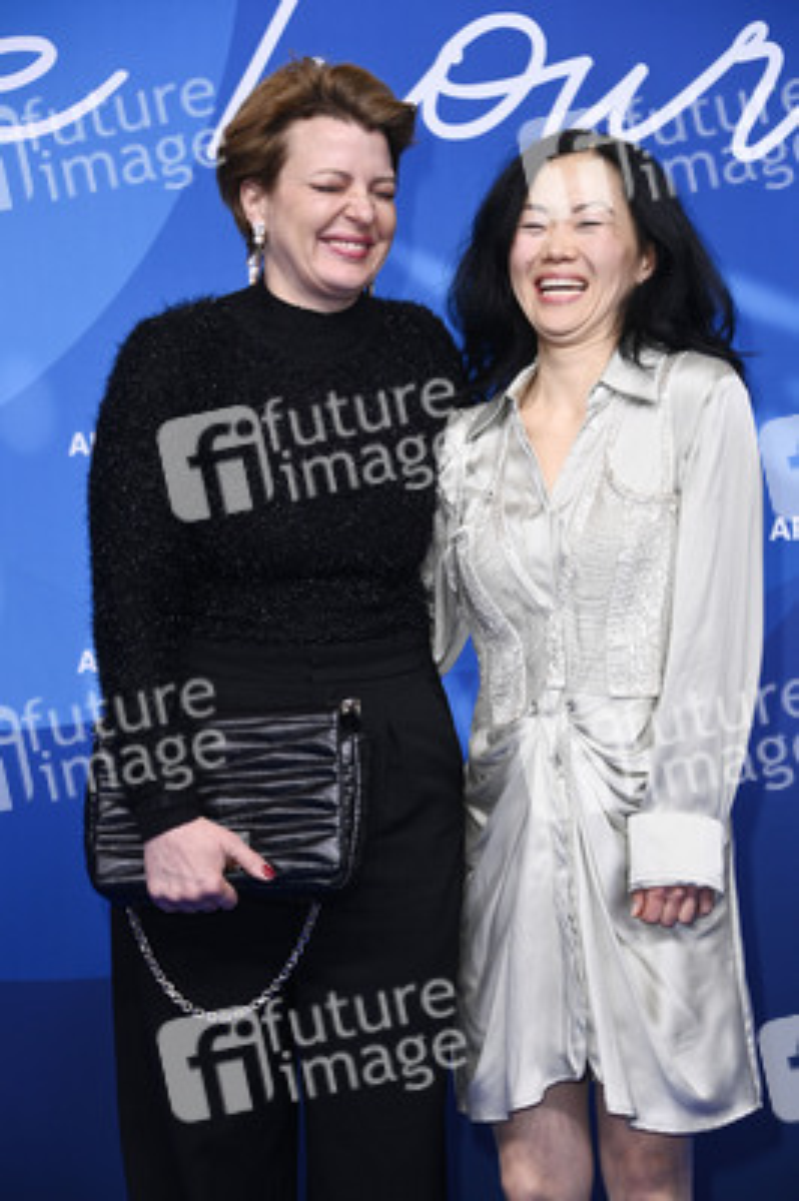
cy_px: 600
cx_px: 400
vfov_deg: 22.2
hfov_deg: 14.8
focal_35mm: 92
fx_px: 3068
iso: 1250
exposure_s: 1/250
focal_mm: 92
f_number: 5.6
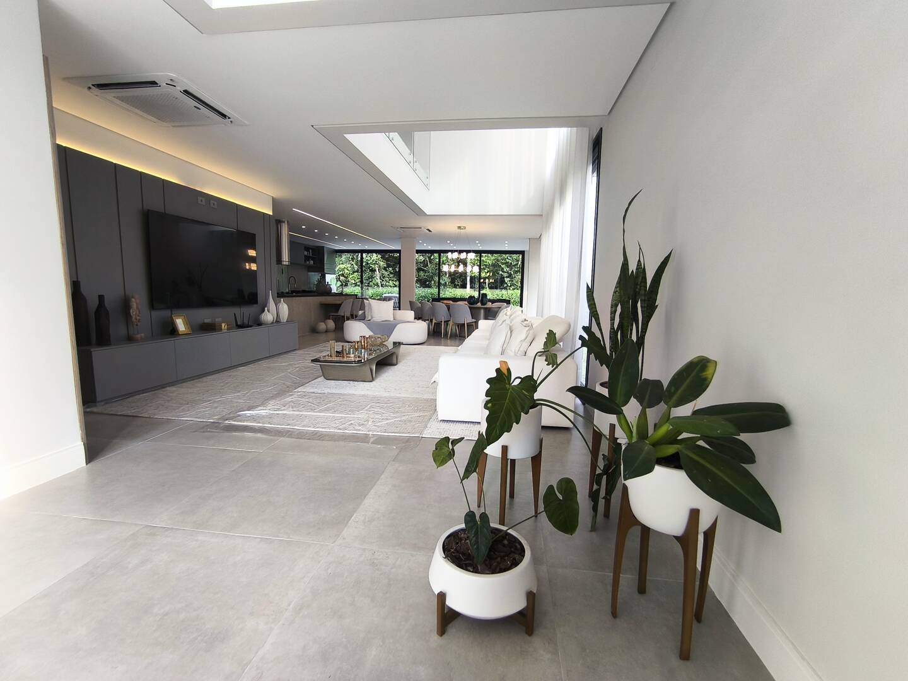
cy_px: 340
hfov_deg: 94.5
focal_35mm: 16
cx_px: 454
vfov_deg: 78.1
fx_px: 420
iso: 64
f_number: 2.2
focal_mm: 1.65
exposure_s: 1/60
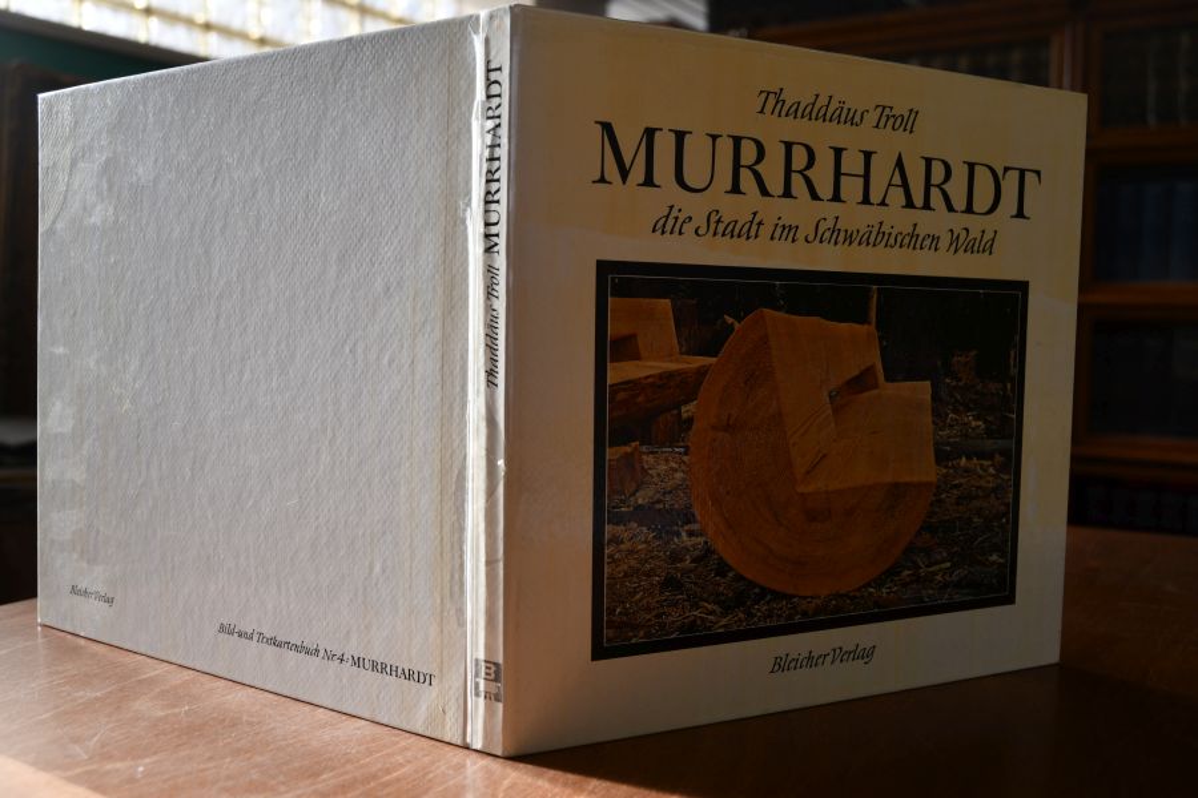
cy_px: 399
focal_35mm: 33
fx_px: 1098
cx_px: 599
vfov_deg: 40.0
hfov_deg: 57.2
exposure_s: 1/250
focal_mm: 22
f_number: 6.3
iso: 200
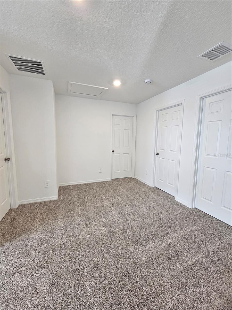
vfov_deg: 106.2
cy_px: 155
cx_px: 116
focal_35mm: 13
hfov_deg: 89.9
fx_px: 116
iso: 125
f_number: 2.2
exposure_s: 1/60
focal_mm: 2.2
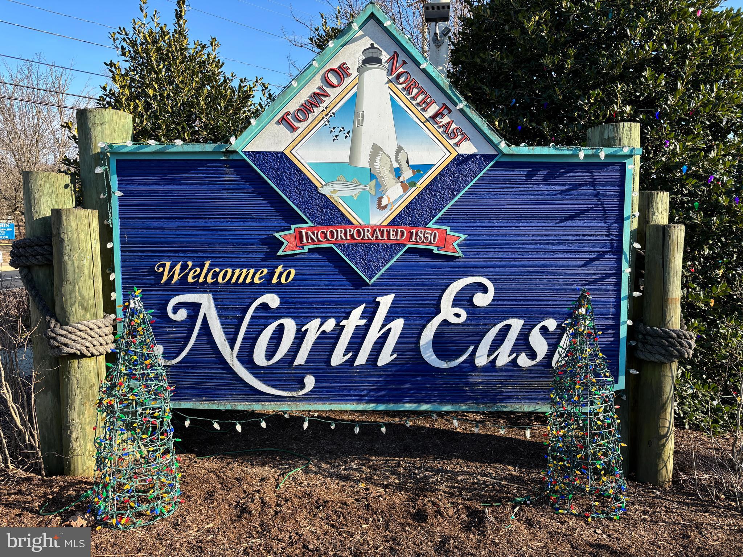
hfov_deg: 67.3
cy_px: 278
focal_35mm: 26
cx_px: 372
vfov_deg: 53.1
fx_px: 558
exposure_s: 1/1058
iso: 50
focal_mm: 5.96
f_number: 1.6
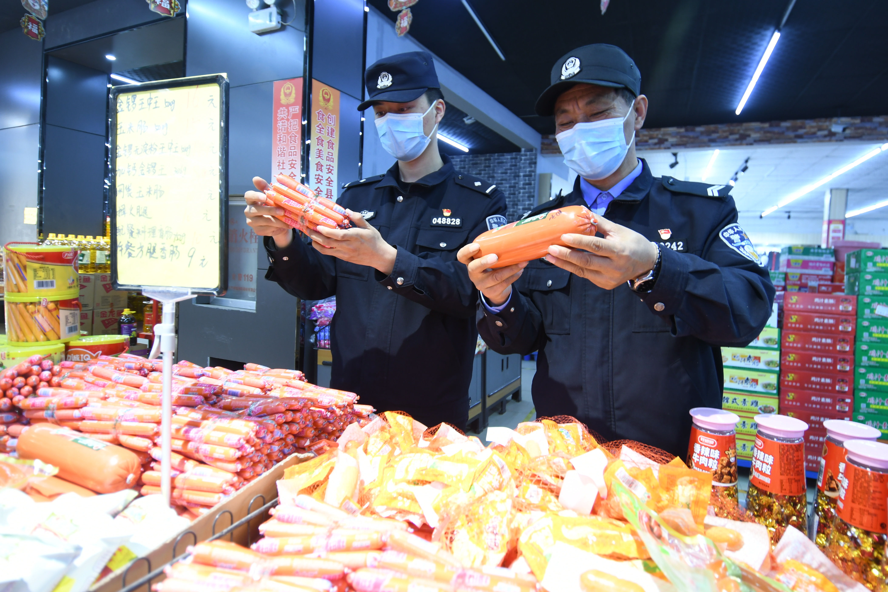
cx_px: 444
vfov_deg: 64.6
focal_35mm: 19
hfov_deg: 86.9
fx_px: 469
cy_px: 296
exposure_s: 1/20
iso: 500
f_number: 4
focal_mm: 13
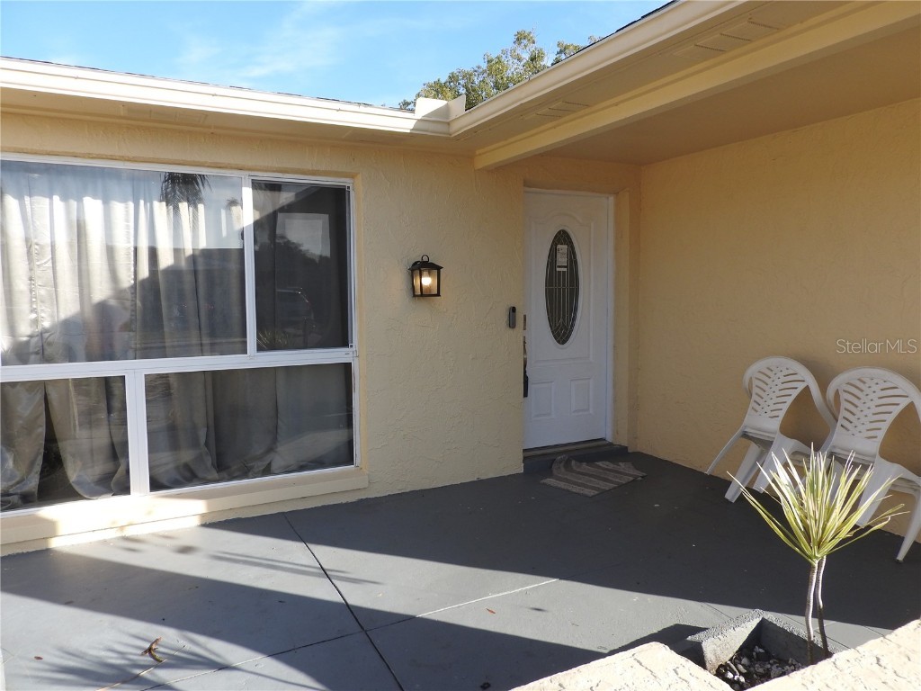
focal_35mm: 24
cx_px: 460
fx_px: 639
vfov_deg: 56.8
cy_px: 346
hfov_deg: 71.6
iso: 100
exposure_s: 1/500
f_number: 3.3
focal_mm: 4.3
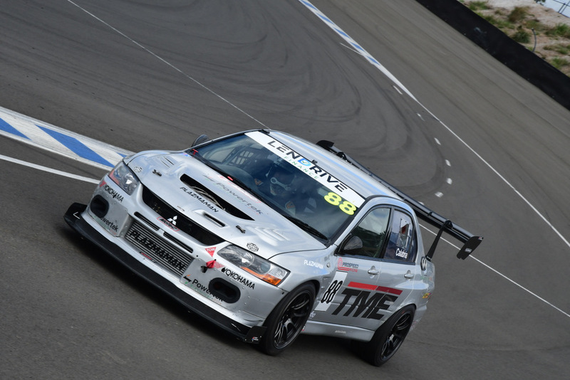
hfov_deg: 17.1
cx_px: 285
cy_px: 190
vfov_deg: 11.4
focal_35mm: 120
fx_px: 1901
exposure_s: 1/400
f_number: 11
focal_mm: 80
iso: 400
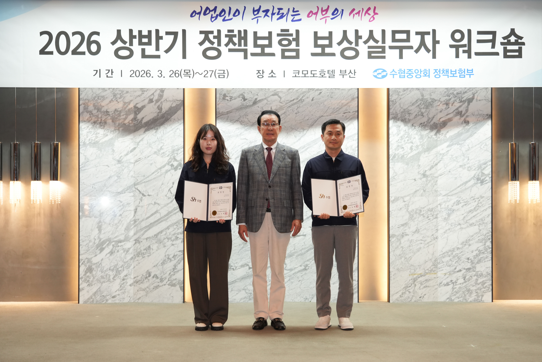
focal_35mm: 44
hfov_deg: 44.5
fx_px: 662
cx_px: 271
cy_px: 181
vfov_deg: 30.5
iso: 1250
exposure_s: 1/125
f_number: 4.5
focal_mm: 44
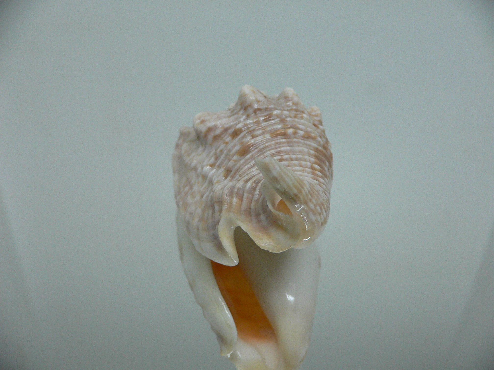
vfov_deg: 40.7
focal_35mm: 35
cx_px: 247
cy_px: 185
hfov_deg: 52.6
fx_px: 499
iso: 200
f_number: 2.8
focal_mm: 4.6
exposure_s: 1/60
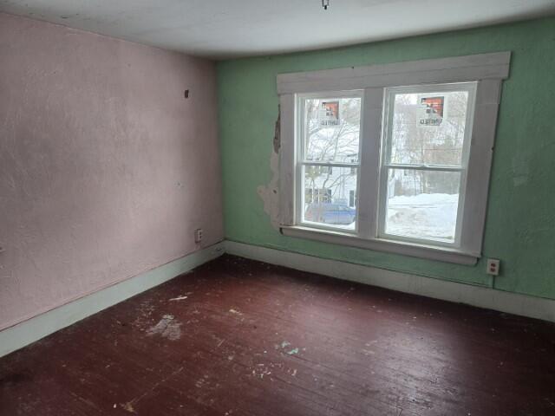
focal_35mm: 23
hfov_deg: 73.9
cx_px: 278
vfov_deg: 58.9
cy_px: 208
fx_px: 369
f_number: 1.7
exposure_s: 1/180
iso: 160
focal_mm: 6.3
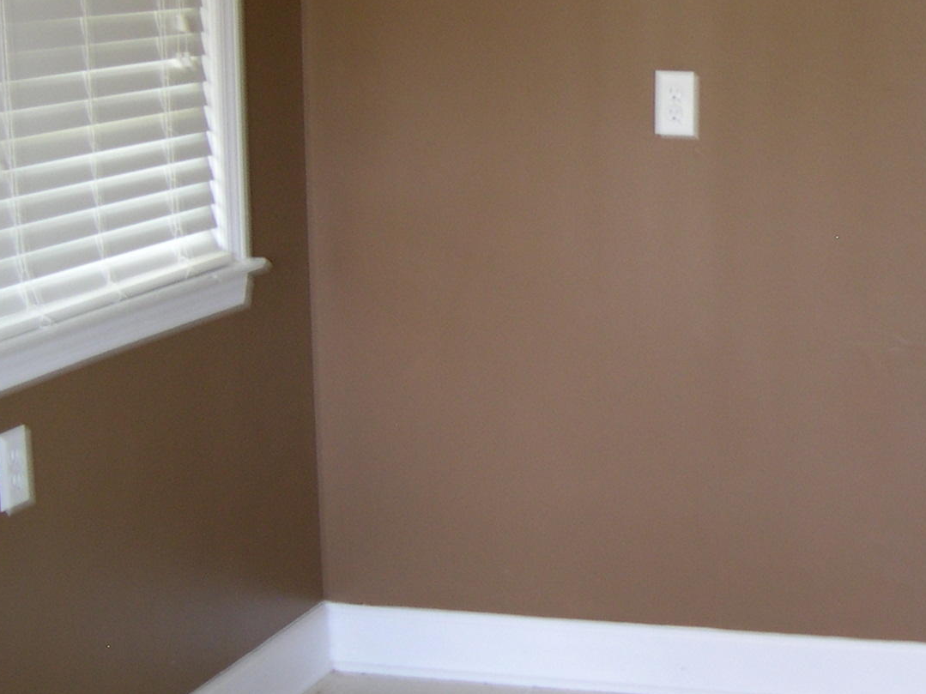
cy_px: 261
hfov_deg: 23.5
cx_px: 908
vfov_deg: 18.4
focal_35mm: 80
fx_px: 2140
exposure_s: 1/9
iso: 100
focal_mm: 8
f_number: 2.8
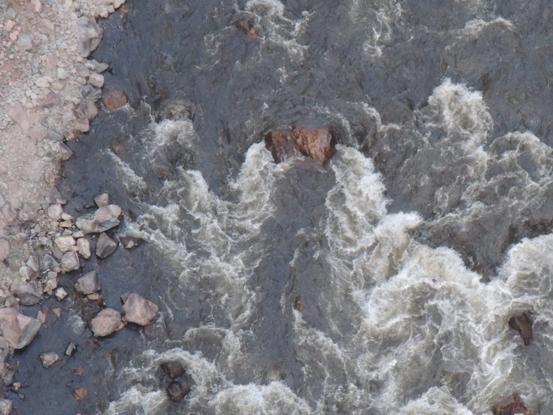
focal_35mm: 598
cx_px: 397
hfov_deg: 3.3
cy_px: 284
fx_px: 9553
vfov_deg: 2.5
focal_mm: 71.3
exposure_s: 1/160
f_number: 4.8
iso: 800
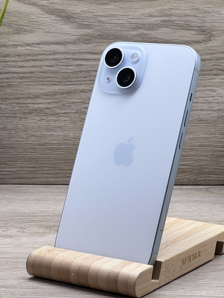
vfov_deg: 17.1
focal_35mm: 115
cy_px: 147
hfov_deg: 12.9
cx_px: 144
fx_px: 992
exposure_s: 1/100
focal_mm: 9
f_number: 2.8
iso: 64
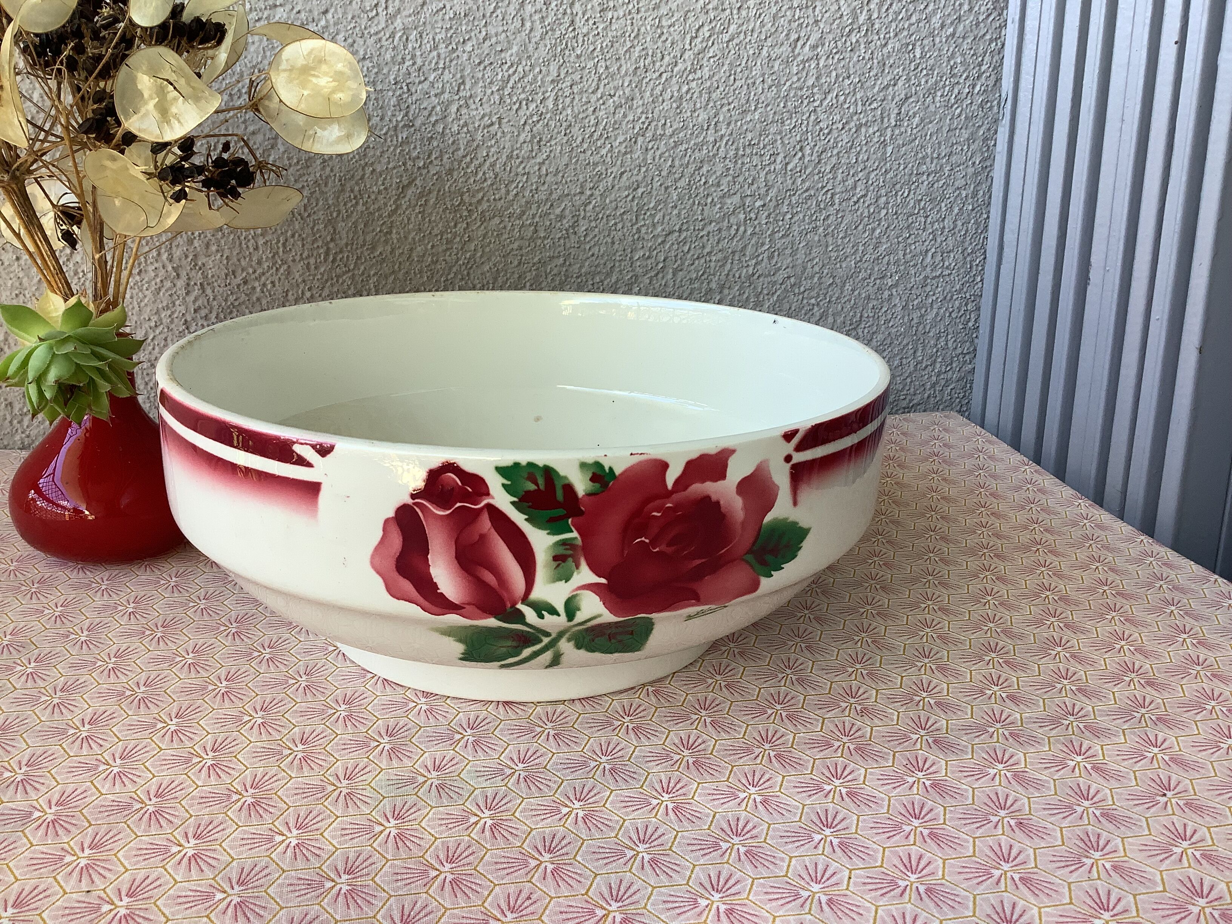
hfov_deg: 58.4
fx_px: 1103
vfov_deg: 45.4
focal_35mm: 31
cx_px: 616
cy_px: 462
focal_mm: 3.3
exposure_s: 1/100
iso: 40
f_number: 2.4
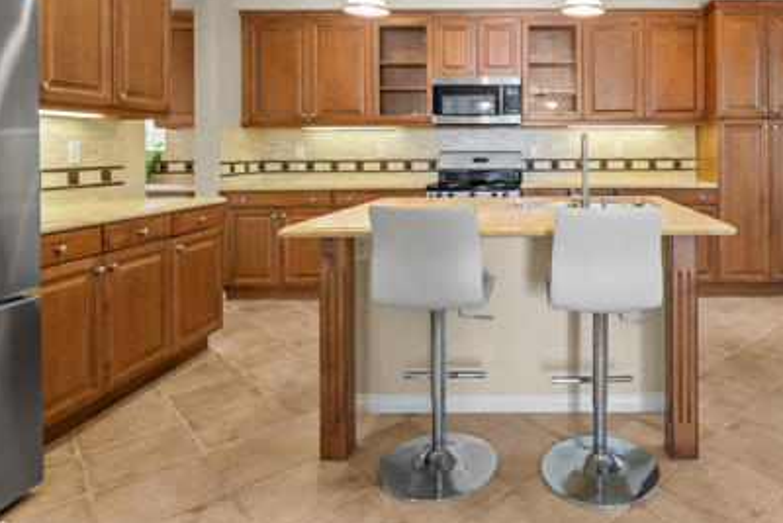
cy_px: 152
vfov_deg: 51.6
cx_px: 552
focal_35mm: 24
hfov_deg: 70.5
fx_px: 522
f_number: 9
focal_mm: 15
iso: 250
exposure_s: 1
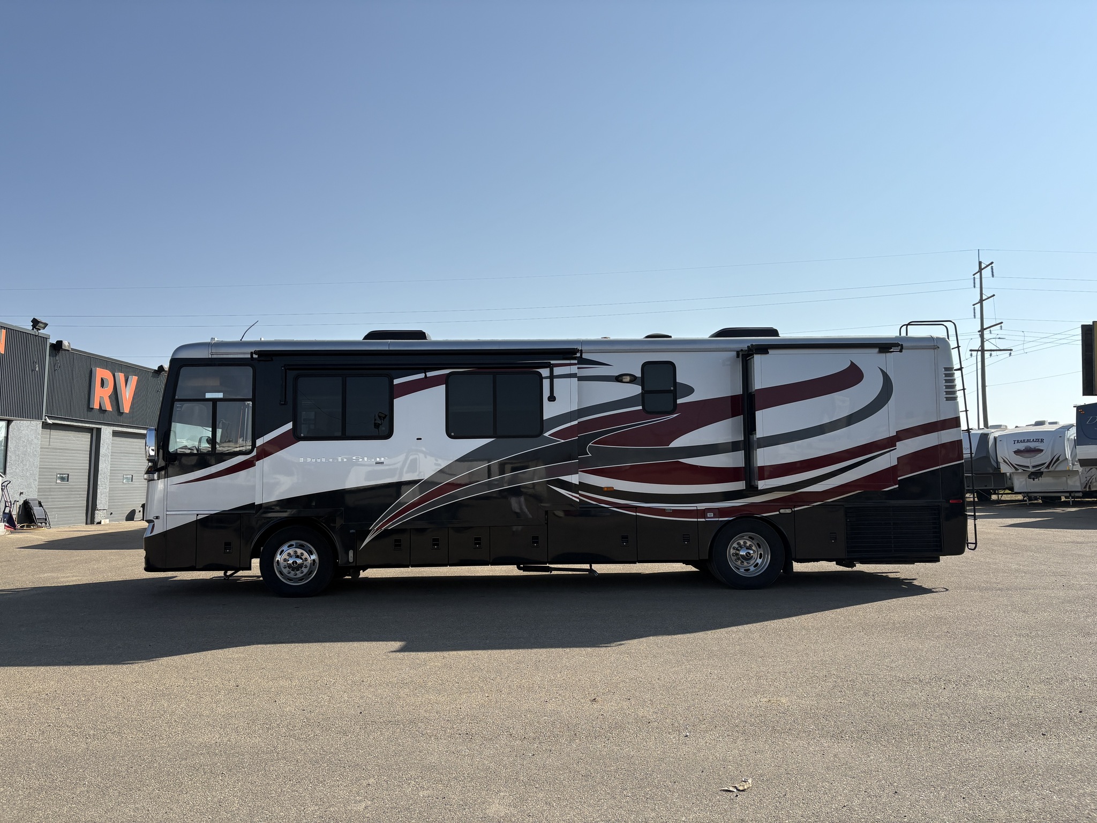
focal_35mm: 26
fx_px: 824
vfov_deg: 53.1
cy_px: 412
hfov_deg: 67.3
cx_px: 548
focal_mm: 5.96
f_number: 1.6
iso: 50
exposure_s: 1/5348
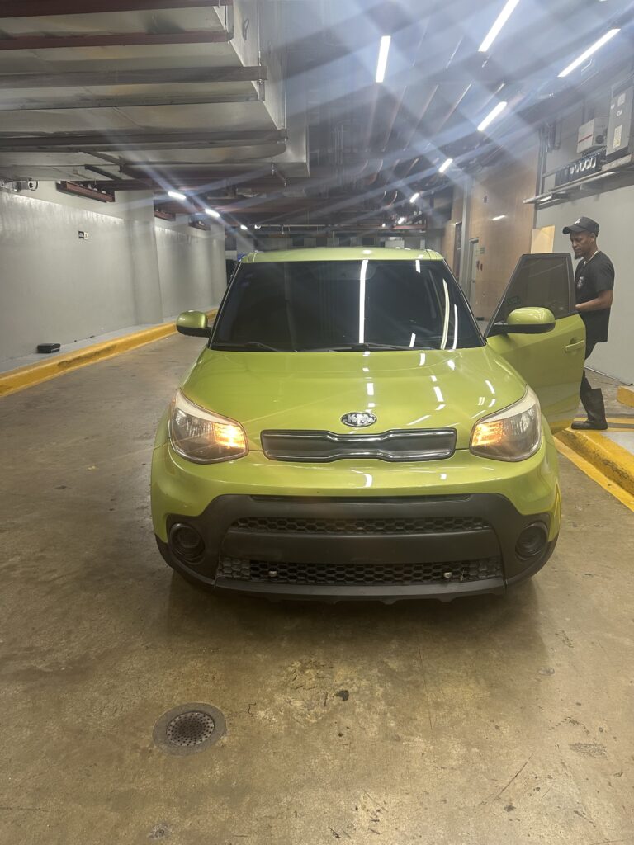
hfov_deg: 56.8
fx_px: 586
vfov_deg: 71.6
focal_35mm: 24
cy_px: 422
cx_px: 317
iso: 200
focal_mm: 6.86
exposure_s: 1/60
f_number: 1.78
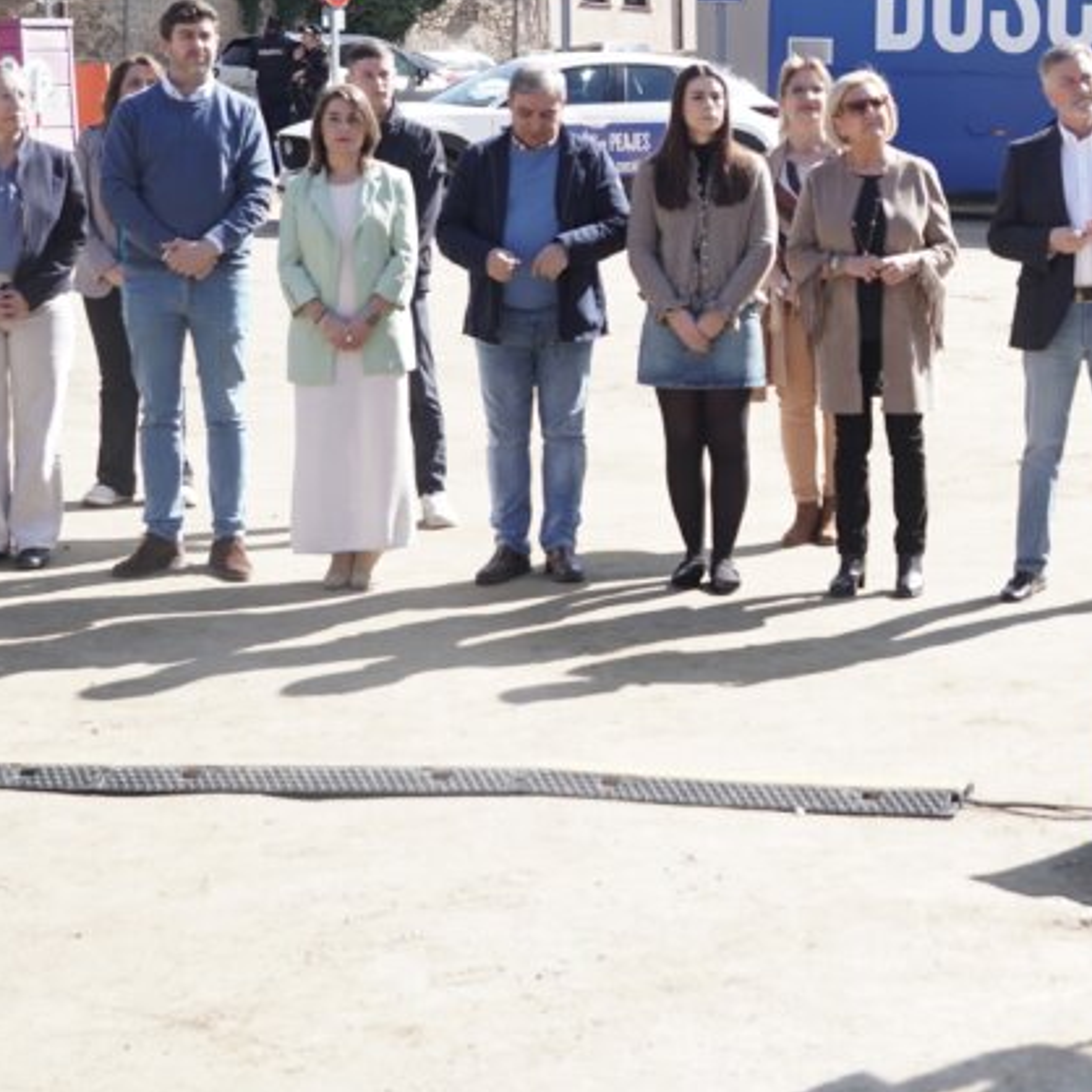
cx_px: 1032
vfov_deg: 21.7
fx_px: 2784
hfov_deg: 21.6
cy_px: 121
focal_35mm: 78
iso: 100
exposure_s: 1/250
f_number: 4.5
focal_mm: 30
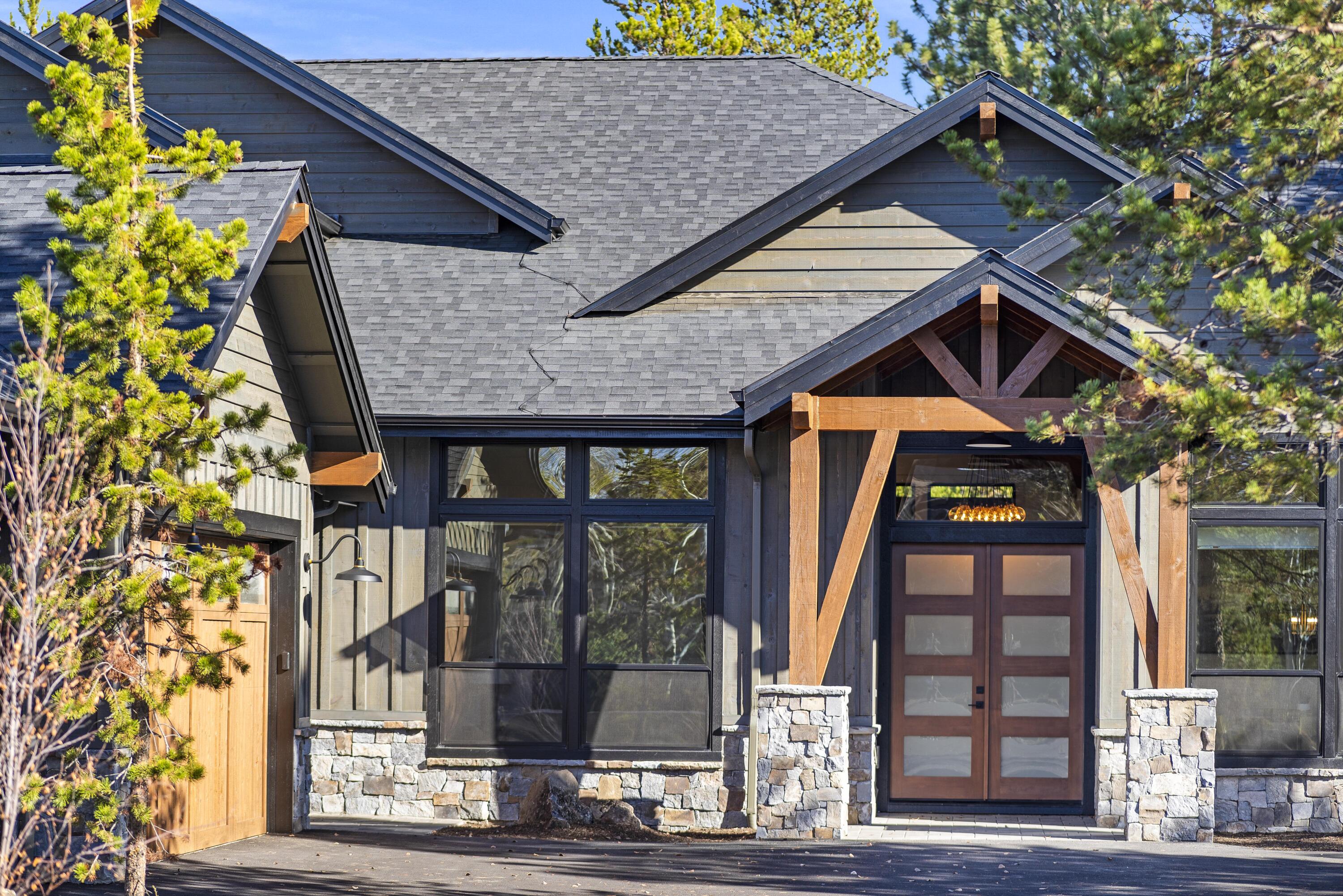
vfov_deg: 16.1
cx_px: 672
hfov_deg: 23.9
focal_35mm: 85
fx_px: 3172
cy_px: 448
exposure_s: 1/125
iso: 100
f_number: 2.2
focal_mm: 85
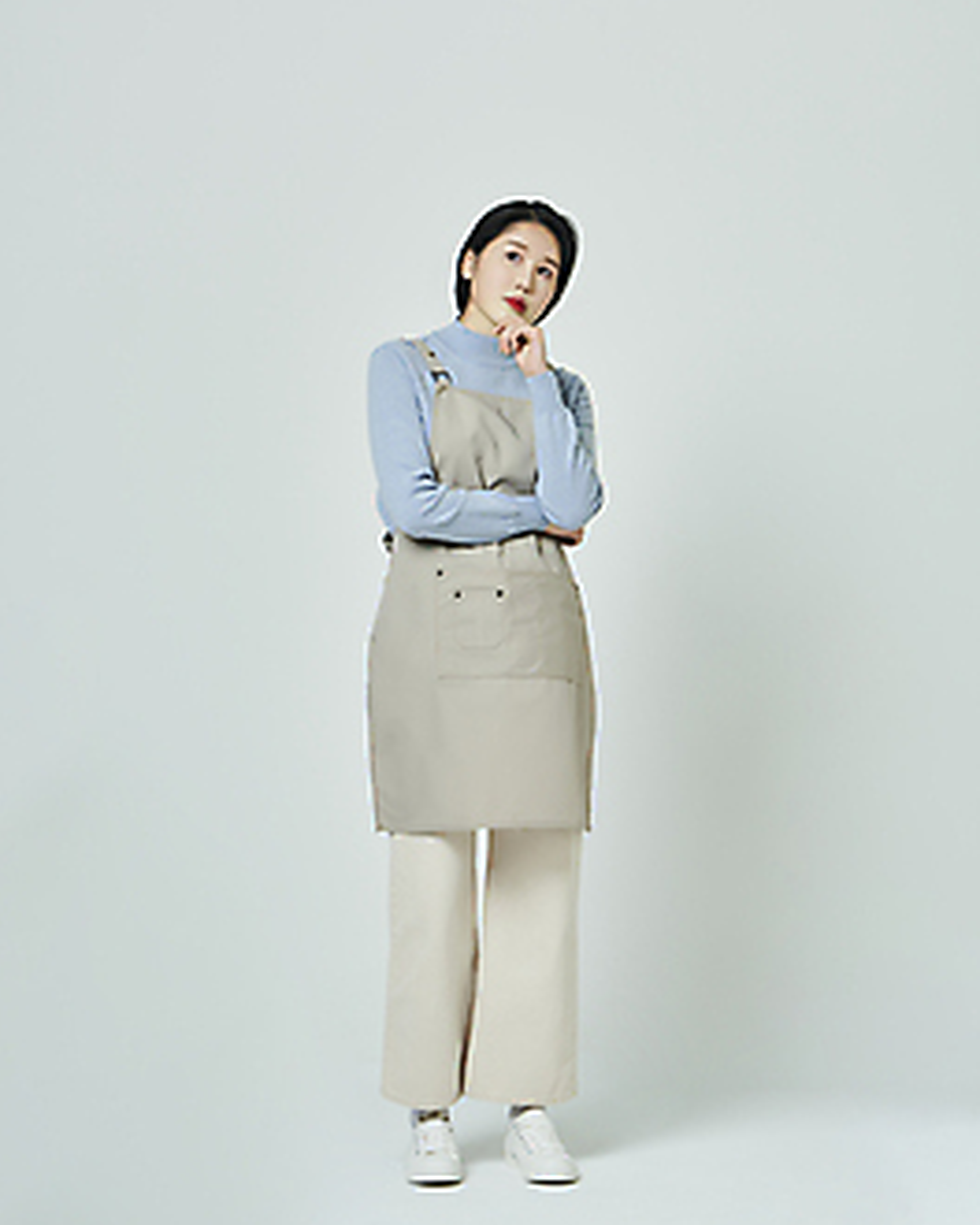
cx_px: 492
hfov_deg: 20.7
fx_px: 2683
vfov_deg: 25.7
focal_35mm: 74
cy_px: 505
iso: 100
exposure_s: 1/125
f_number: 11
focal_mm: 65
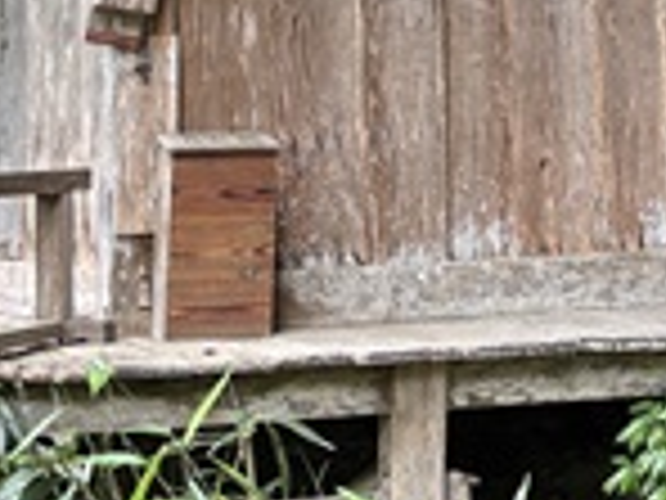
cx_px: 650
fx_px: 2309
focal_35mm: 120
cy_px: -234
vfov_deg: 11.8
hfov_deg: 16.1
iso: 125
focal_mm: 5.96
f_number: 1.6
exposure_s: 1/121
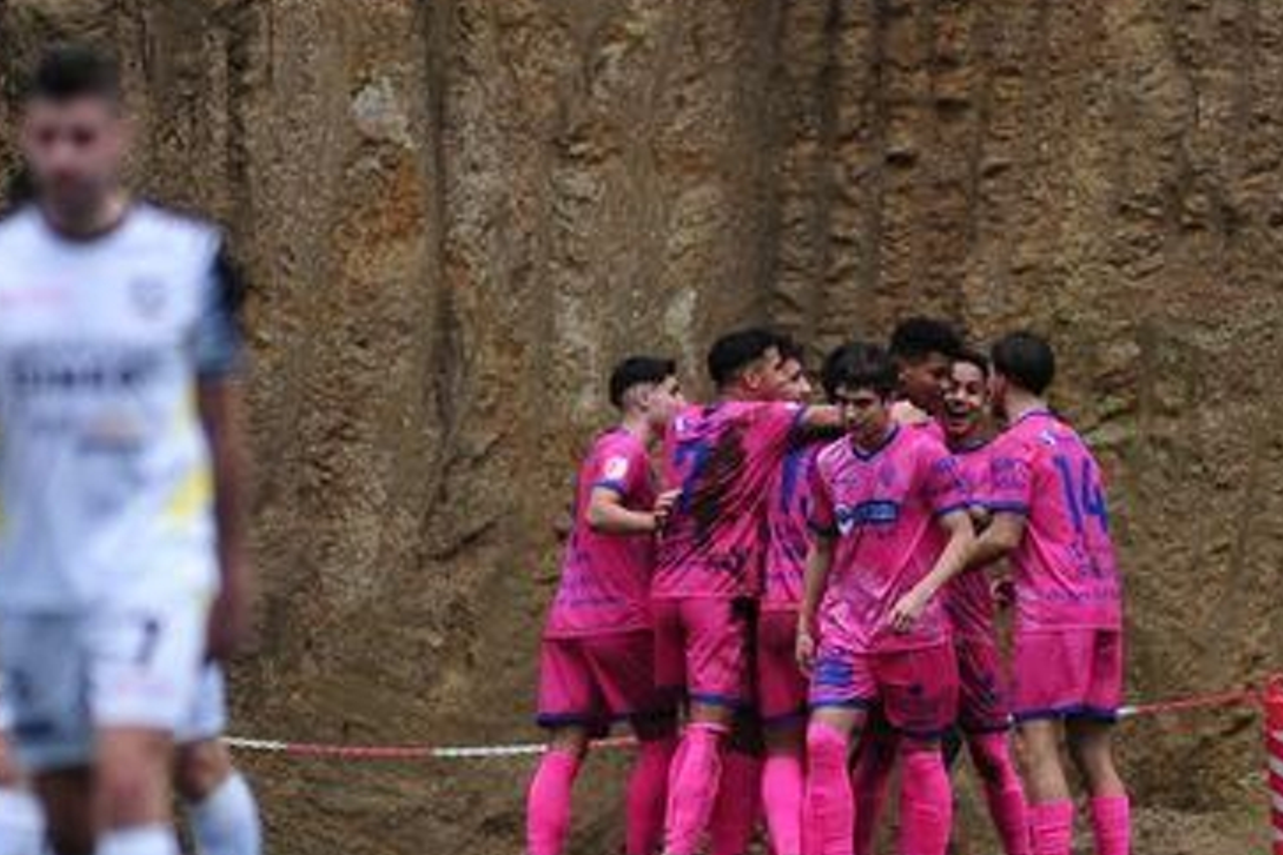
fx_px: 23555
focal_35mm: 661
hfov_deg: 3.1
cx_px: 740
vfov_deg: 2.1
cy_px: 496
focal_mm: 300
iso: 1000
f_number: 2.8
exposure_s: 1/1000
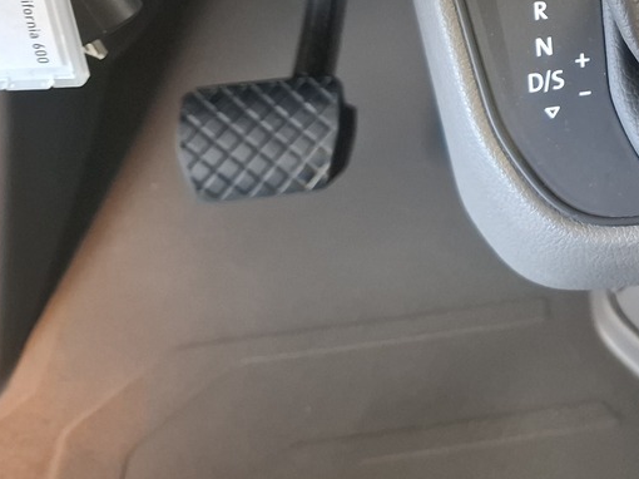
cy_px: -98
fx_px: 1199
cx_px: 838
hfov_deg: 25.5
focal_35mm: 65
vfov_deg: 21.0
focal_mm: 5.54
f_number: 1.8
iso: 640
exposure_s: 1/25
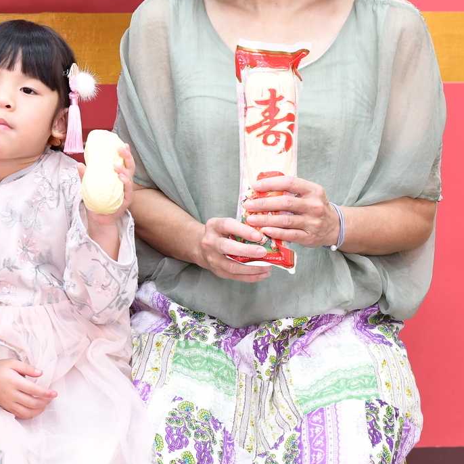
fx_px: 1577
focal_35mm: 104
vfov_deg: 16.7
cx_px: -129
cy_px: 152
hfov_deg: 15.9
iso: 1000
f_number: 4.5
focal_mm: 35
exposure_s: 1/200
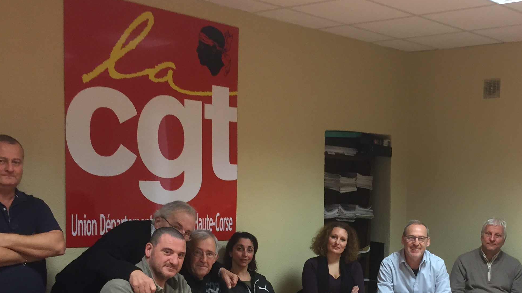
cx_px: 366
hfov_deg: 38.5
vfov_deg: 22.1
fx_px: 733
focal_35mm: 53
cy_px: 266
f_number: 2.2
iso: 125
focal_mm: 4.15
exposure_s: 1/33
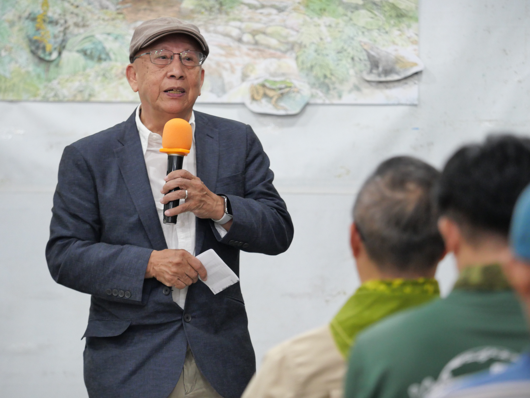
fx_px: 4134
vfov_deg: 5.5
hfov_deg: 7.3
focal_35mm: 270
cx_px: 265
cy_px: 199
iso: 2000
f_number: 2.8
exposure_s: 1/200
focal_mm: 135
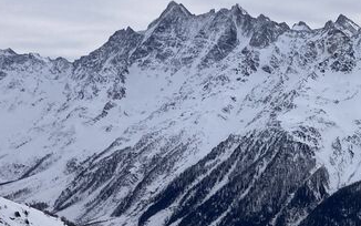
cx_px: 380
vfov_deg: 15.2
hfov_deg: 23.9
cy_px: 289
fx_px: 807
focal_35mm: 82
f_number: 1.8
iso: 20
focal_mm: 3.99
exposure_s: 1/2558
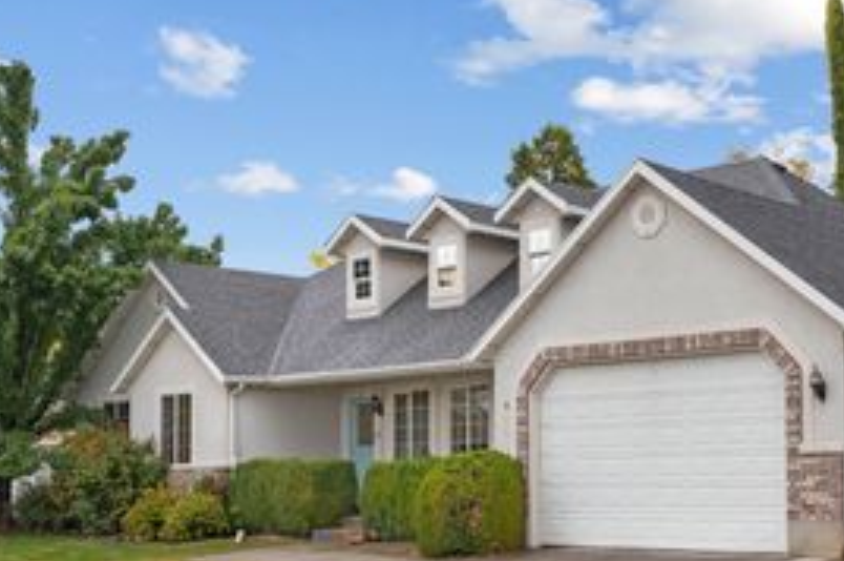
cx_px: 614
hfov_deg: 35.0
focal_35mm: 56
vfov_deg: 24.0
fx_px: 1311
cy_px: 389
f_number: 8
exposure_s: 1/40
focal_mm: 30
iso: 800
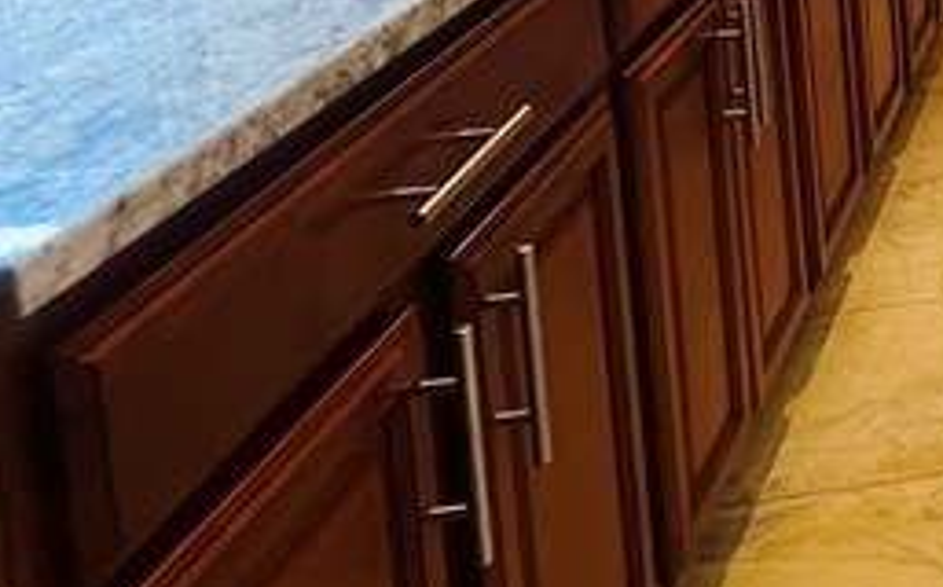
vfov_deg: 19.8
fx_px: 1412
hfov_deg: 24.8
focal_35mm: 55
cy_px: -330
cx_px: 1523
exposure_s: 1/60
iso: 200
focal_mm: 1.57
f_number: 1.8
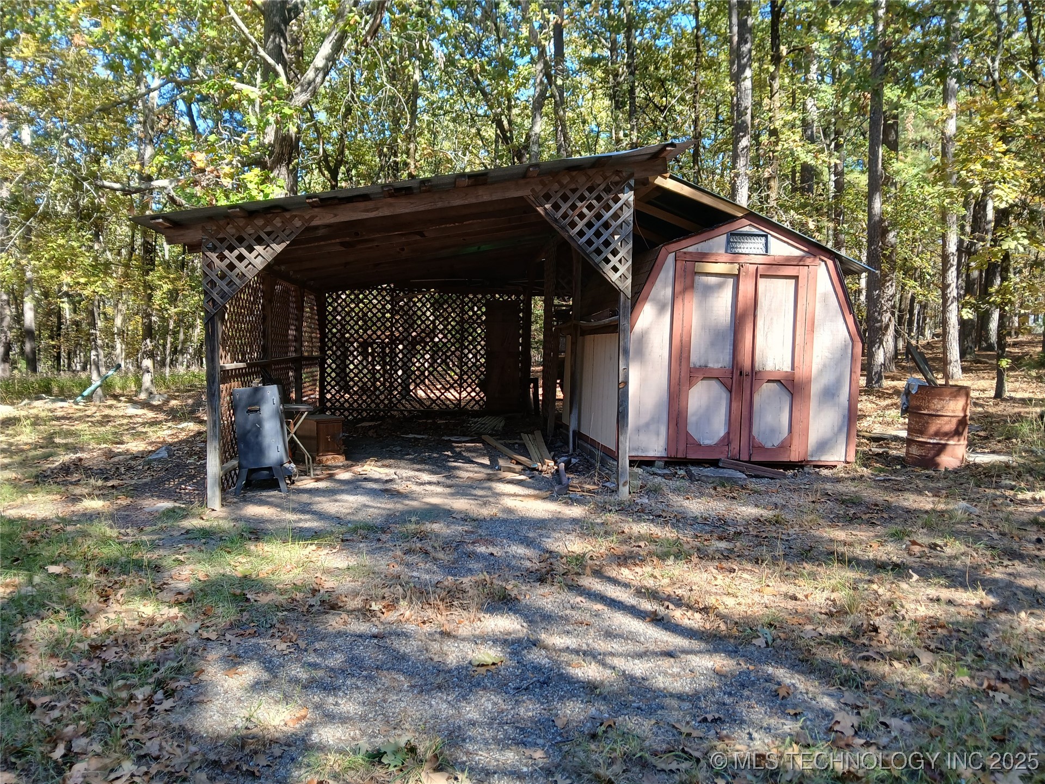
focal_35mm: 26
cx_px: 522
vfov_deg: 53.1
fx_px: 785
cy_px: 392
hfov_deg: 67.3
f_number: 1.8
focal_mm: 3.98
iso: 40
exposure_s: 1/120
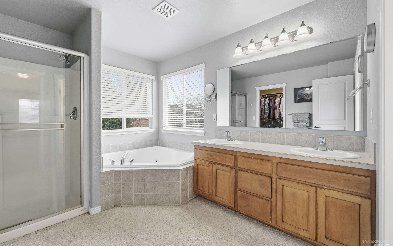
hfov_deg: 101.5
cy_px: 121
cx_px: 195
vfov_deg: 74.8
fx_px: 161
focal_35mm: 15
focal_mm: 14
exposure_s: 1/100
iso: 200
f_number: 11
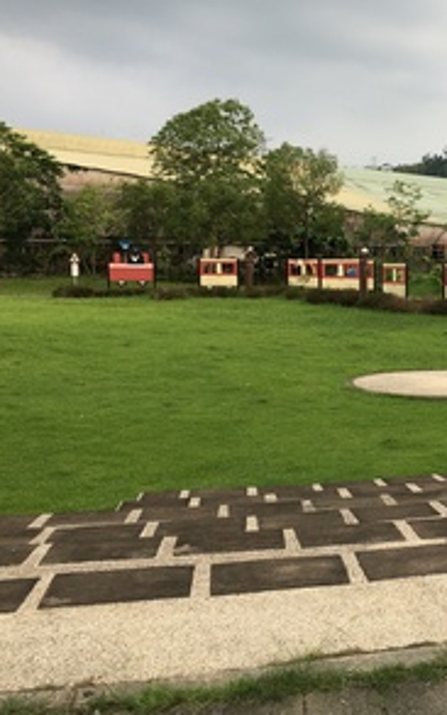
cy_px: 359
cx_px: 413
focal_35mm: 42
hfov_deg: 29.1
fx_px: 819
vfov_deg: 47.2
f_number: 2.2
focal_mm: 4.15
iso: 25
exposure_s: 1/130
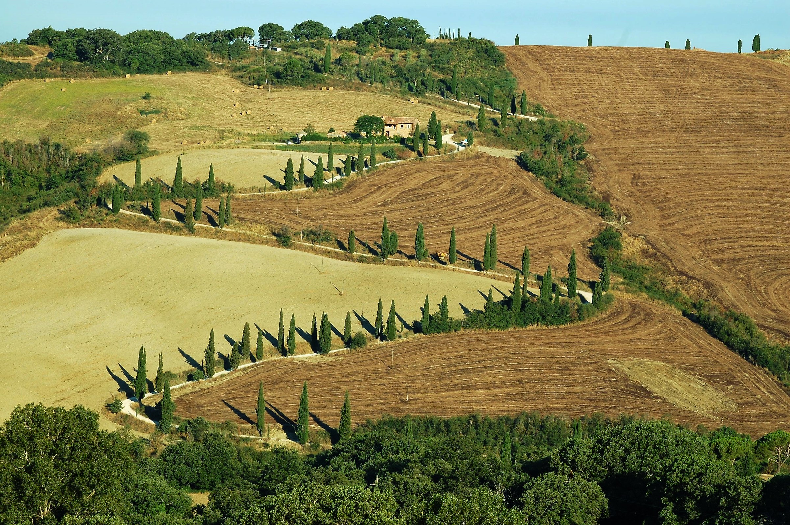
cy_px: 262
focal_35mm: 150
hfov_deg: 13.7
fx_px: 3288
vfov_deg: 9.1
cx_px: 395
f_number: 10
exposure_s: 1/250
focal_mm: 100
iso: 200
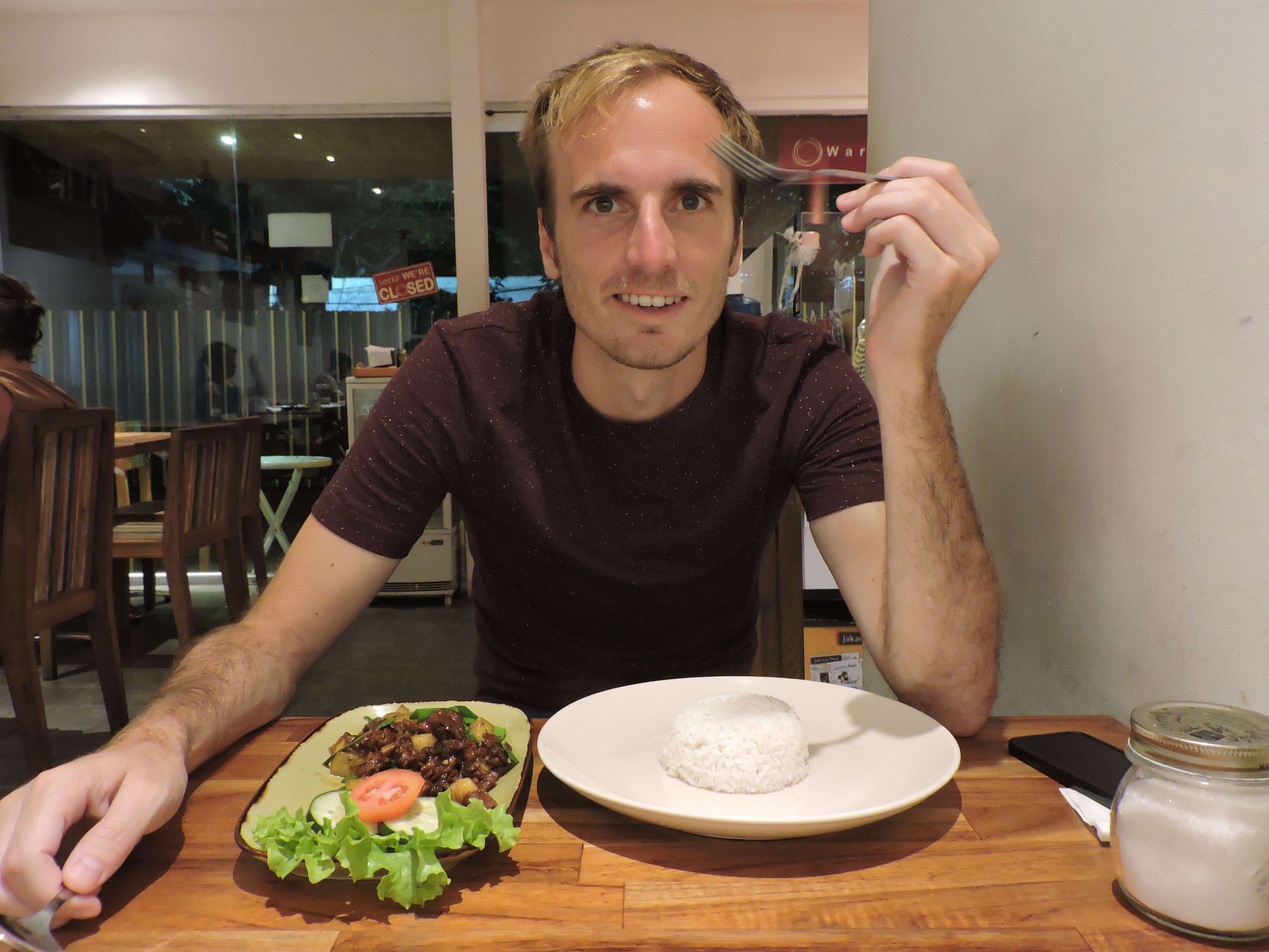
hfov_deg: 63.4
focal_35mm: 28
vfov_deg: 49.7
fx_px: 1026
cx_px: 634
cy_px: 476
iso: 800
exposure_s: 1/5
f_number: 3.1
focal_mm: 5
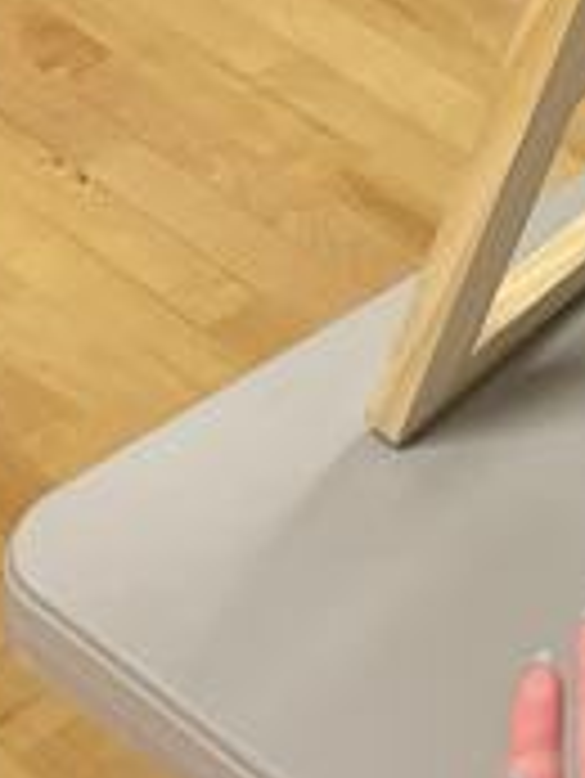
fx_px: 3151
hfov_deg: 9.5
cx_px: 1364
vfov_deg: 13.7
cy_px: -173
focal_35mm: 140
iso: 100
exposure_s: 1/120
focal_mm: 4.2
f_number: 1.6
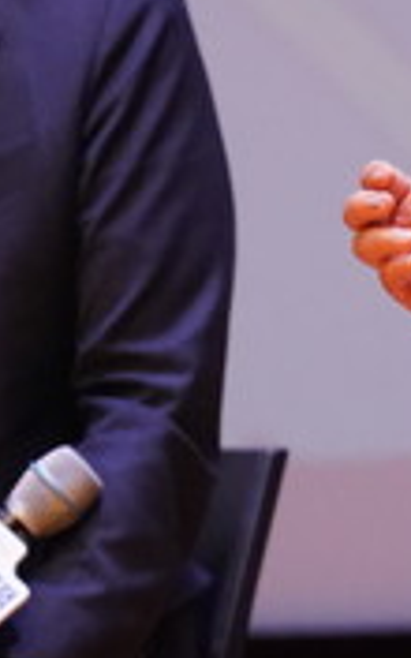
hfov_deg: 1.9
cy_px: 131
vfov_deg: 3.0
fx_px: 12348
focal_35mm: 689
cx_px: 389
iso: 10000
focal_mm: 198
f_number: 4.5
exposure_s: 1/1000
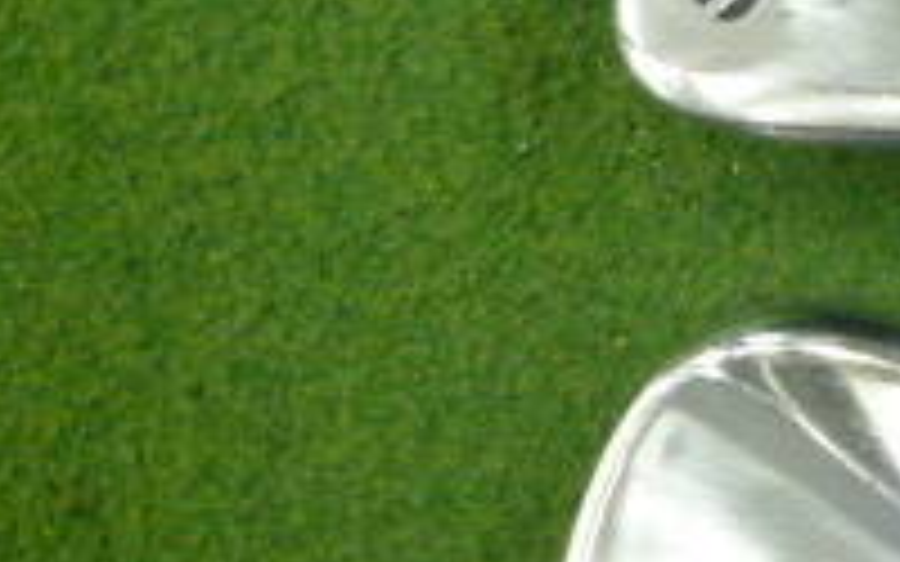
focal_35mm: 85
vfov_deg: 15.2
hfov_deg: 22.1
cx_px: 1134
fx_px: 2085
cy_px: 67
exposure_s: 1/30
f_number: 2.8
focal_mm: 4.5
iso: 400
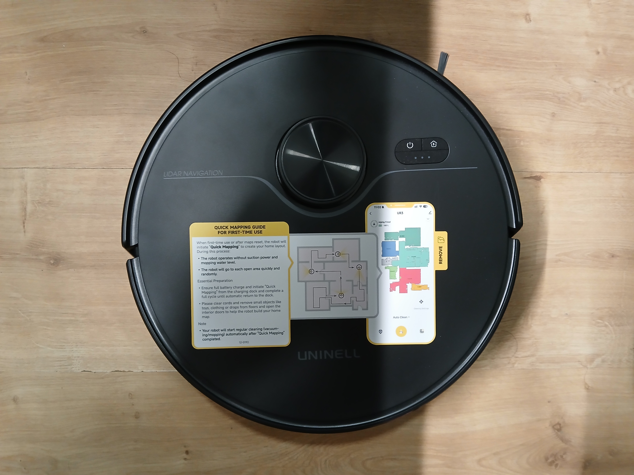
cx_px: 317
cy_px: 238
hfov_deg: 67.3
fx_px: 476
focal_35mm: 26
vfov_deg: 53.1
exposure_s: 1/25
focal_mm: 3.98
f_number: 1.8
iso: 320
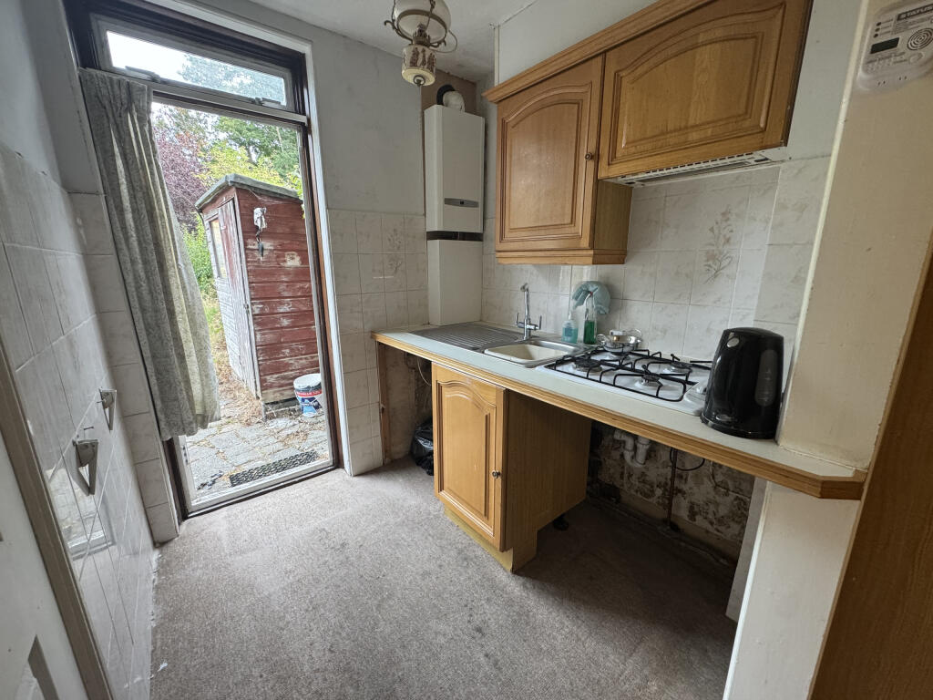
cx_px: 466
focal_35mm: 14
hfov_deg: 102.1
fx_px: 377
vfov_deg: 85.7
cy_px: 350
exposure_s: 1/100
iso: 250
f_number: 2.2
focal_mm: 2.22
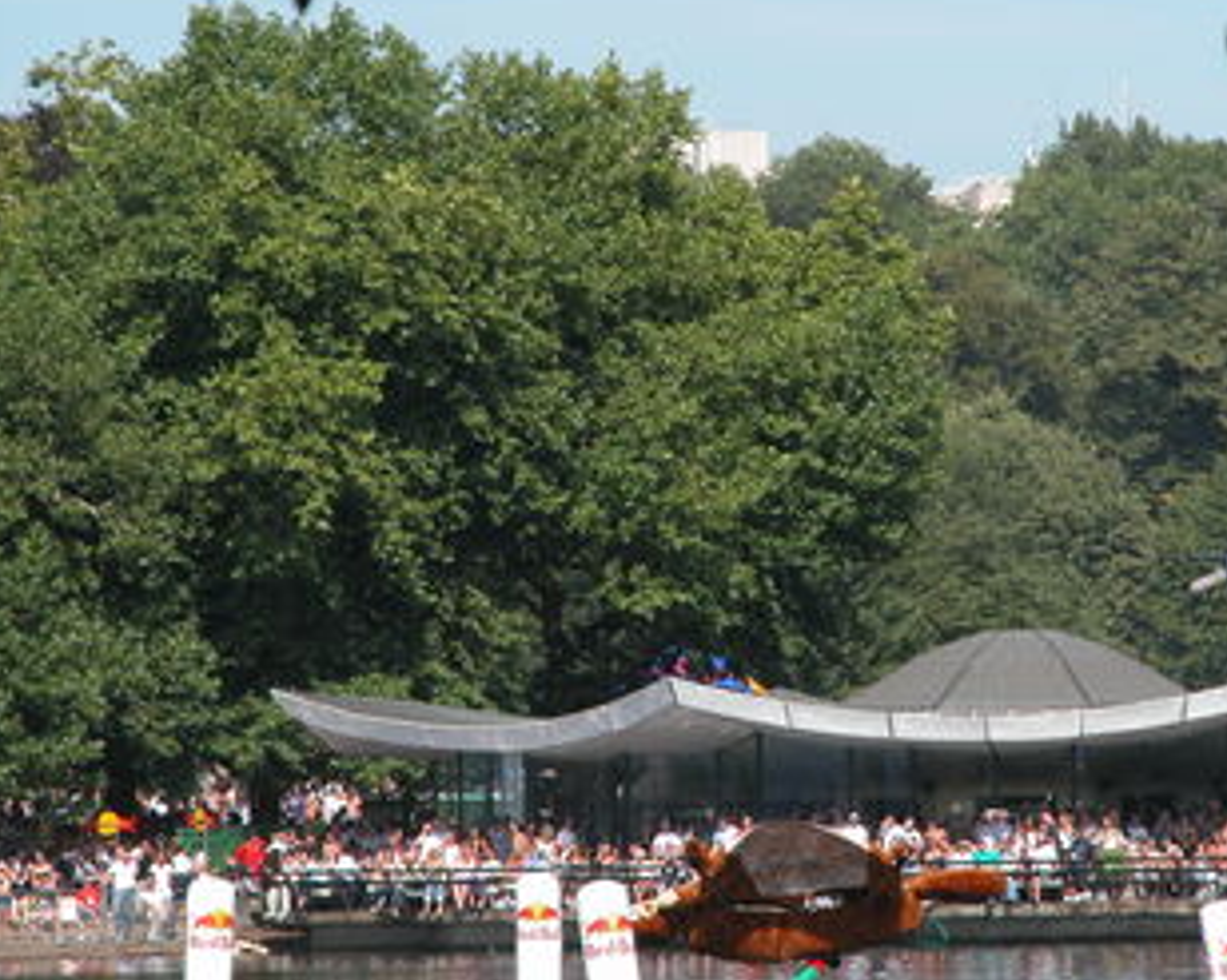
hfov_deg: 5.5
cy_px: 474
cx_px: 785
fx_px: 12883
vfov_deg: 4.4
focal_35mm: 355
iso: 100
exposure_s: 1/346
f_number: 5.9
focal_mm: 71.2
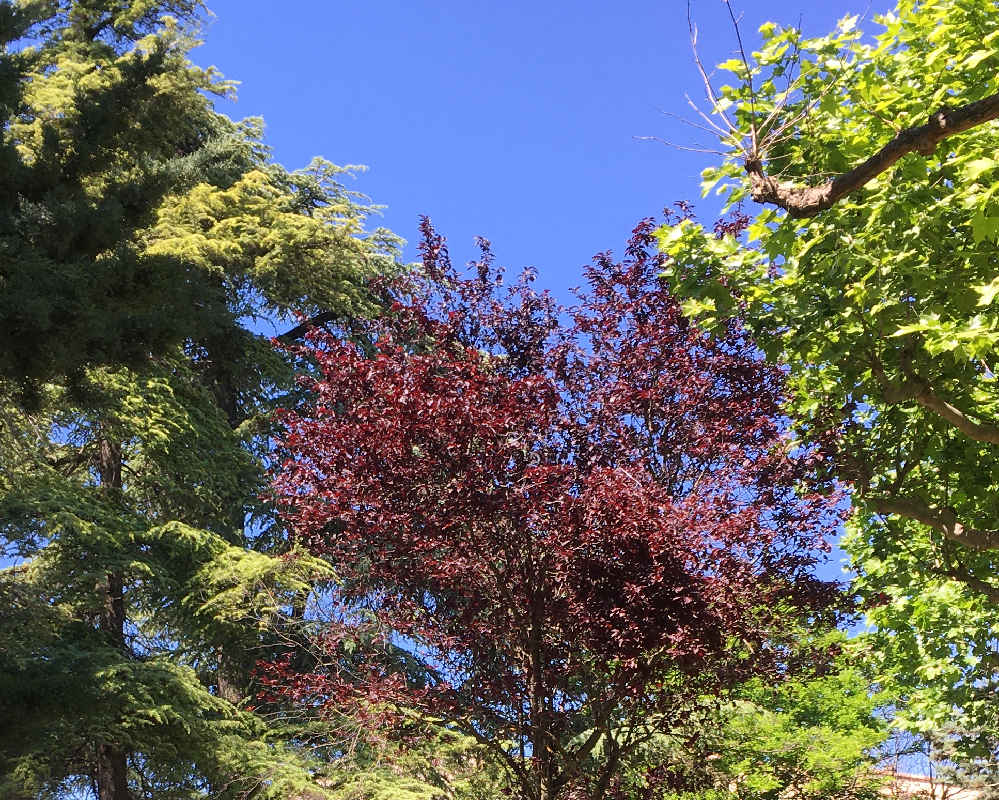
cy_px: 868
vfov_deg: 24.2
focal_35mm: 59
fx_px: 1745
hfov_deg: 31.9
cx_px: 444
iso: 25
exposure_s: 1/519
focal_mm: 4.15
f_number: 2.2
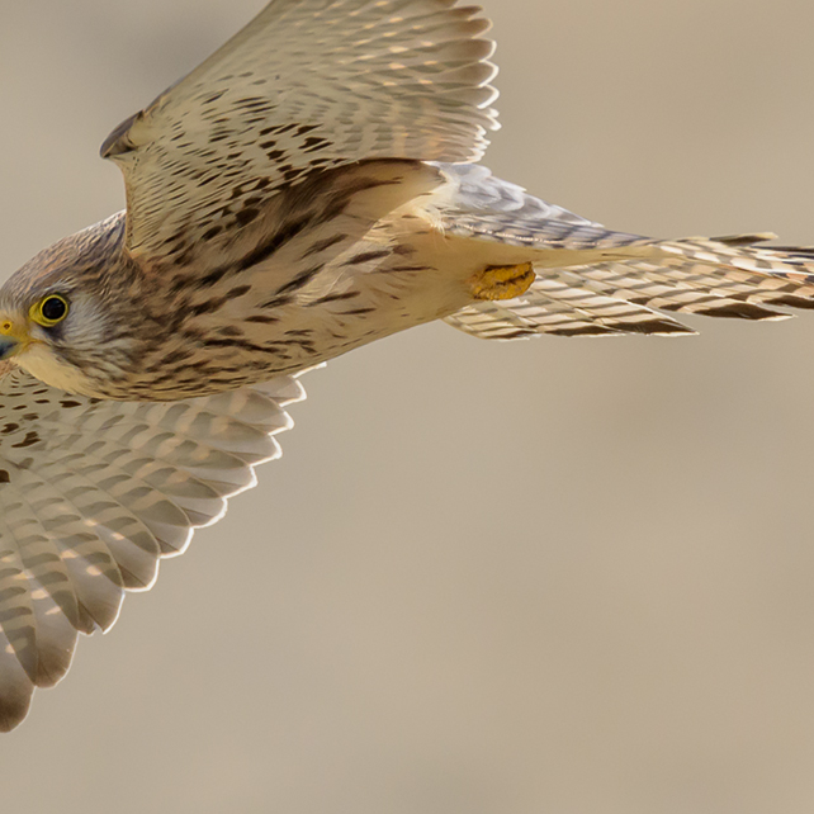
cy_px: 426
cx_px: 160
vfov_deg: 1.5
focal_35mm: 1191
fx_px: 31686
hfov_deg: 1.5
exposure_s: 1/2500
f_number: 8
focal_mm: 600
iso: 1400
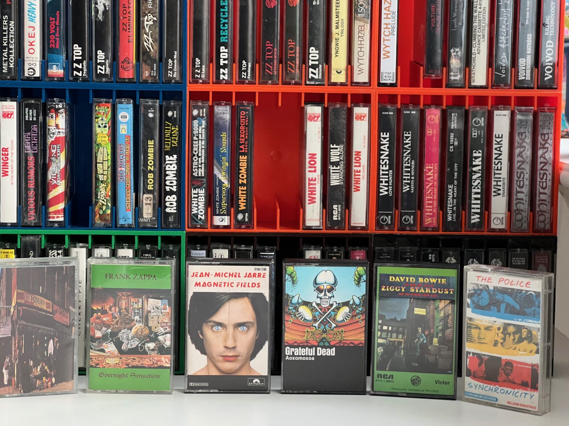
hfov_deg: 25.3
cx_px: 284
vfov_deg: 19.1
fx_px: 1266
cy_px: 213
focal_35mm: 77
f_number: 2.8
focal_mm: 9
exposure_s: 1/60
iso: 320
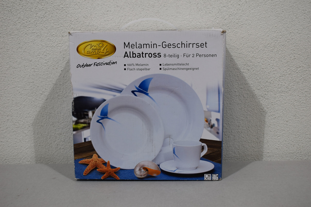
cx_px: 156
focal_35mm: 44
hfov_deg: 45.0
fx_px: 376
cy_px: 104
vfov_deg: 30.9
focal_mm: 29
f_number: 5.6
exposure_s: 1/125
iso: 320
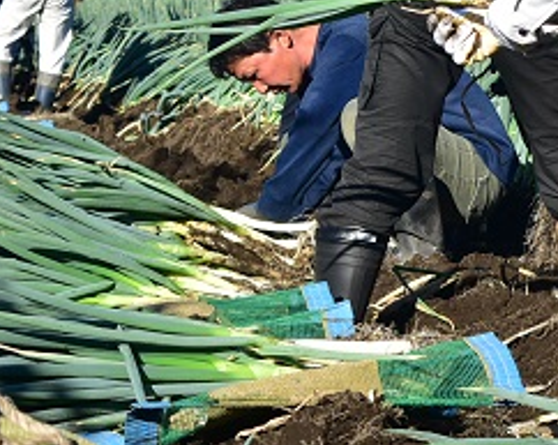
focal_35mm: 197
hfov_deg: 9.8
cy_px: 81
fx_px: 3249
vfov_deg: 7.8
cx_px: 473
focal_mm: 52
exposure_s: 1/1600
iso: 400
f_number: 6.3
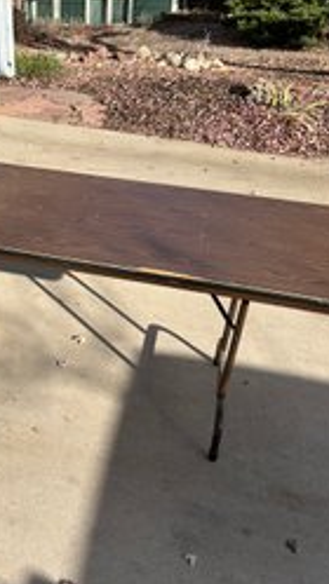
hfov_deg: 29.2
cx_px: 32
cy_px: 294
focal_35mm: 39
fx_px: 605
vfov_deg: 51.6
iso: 50
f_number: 1.5
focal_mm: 5.7
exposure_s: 1/3257
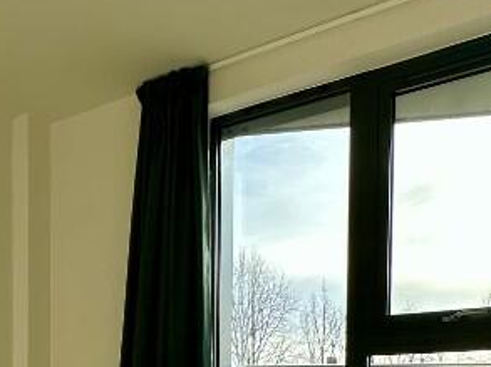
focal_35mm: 49
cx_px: 34
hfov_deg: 36.2
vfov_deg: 26.5
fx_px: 694
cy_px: 434
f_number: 2.2
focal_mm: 2.22
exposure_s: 1/365
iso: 40
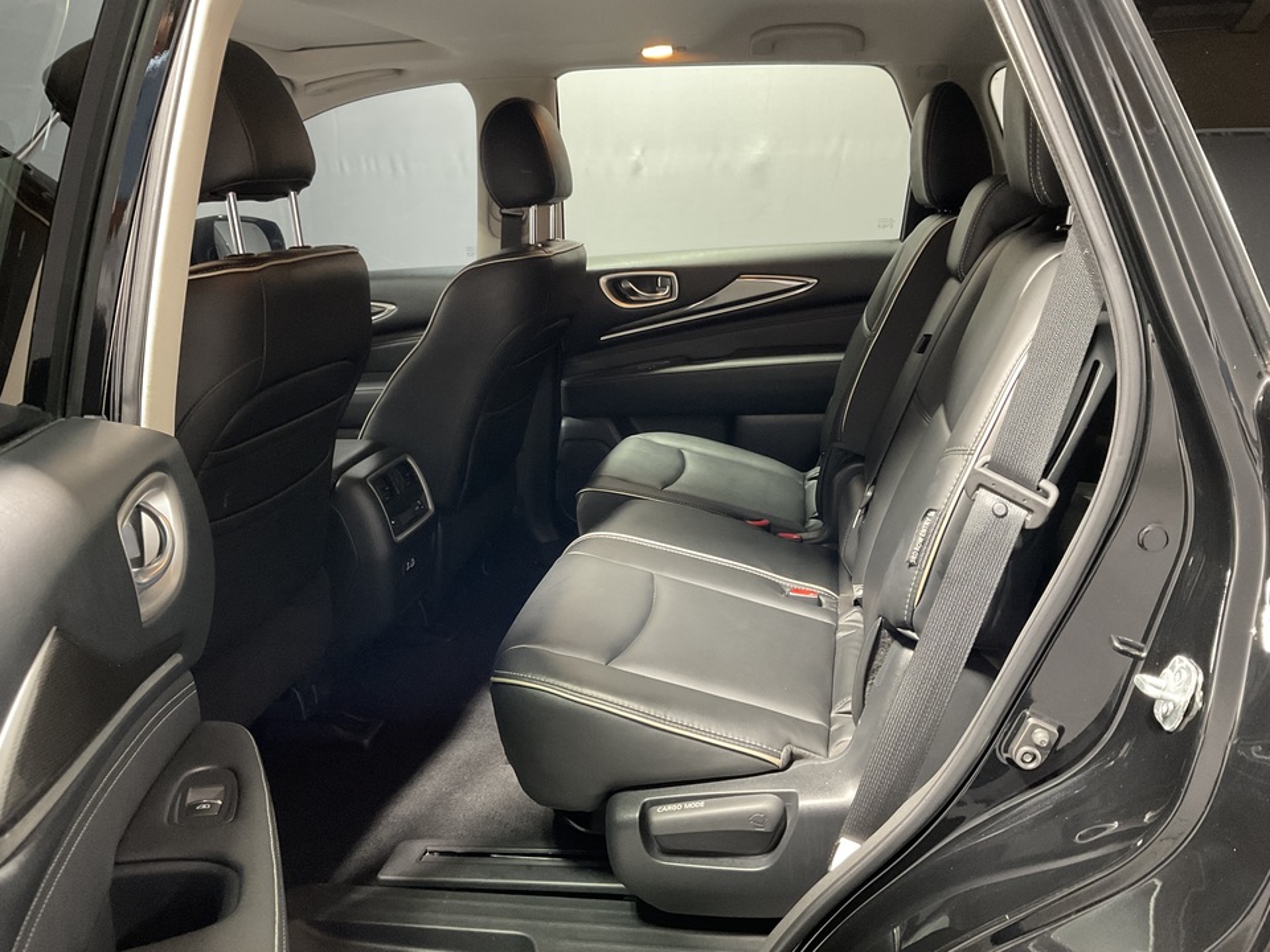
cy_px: 476
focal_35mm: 29
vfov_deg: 48.2
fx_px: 1064
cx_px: 635
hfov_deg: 61.7
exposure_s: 1/33
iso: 200
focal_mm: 3
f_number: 1.8
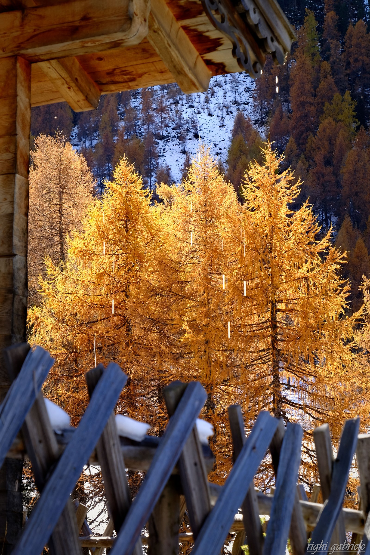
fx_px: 1526
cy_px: 278
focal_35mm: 99
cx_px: 185
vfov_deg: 20.6
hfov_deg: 13.8
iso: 200
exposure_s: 1/60
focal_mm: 66.2
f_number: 9
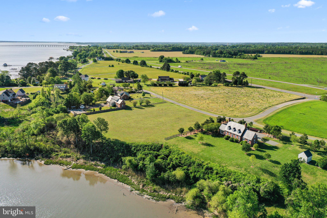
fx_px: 254
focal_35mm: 28
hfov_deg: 65.5
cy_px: 109
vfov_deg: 46.4
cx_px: 164
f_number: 4
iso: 100
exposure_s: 1/80
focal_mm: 10.26
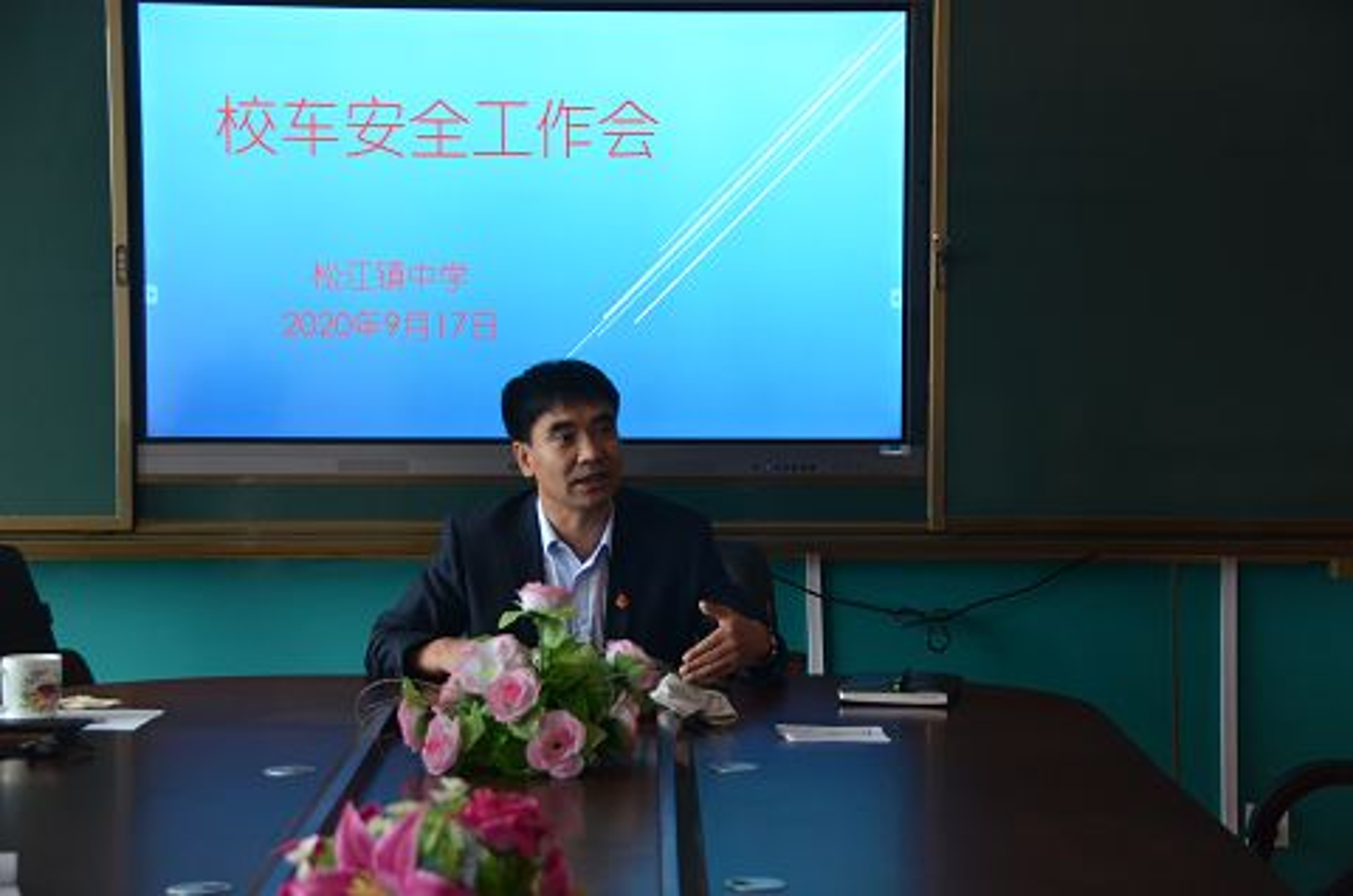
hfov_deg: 24.2
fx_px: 3151
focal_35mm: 84
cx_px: 676
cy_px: 448
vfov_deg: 16.2
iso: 1100
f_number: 4.8
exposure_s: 1/125
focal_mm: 56
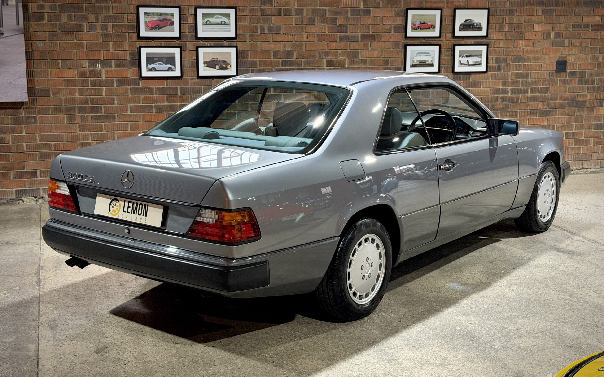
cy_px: 166
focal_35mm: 51
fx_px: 839
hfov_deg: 39.6
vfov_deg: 25.3
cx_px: 302
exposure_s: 1/33
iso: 250
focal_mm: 6.76
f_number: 1.78
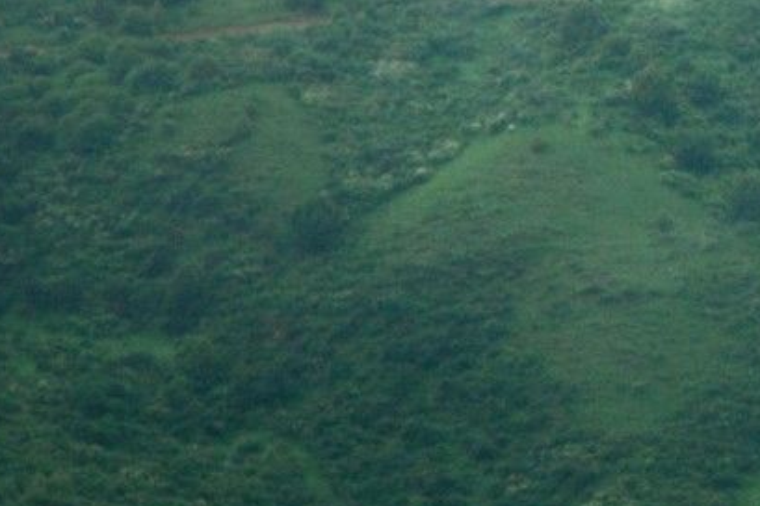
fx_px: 12551
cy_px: -151
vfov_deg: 2.3
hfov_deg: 3.5
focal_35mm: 595
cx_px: 1277
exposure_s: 1/40
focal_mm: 116
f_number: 20
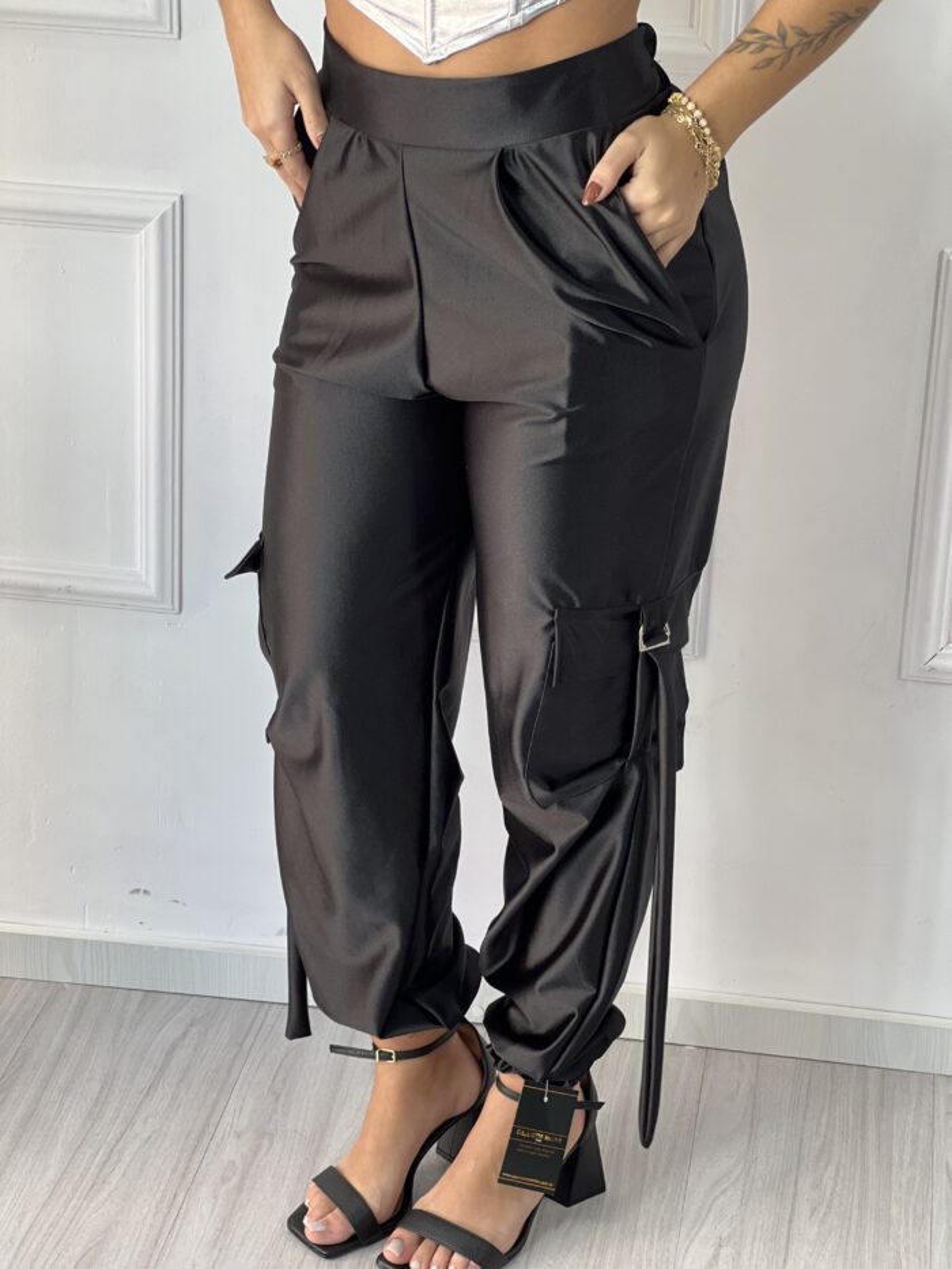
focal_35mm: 77
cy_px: 634
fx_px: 2823
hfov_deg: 19.1
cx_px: 476
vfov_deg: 25.3
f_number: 2.8
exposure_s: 1/120
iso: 100
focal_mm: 9
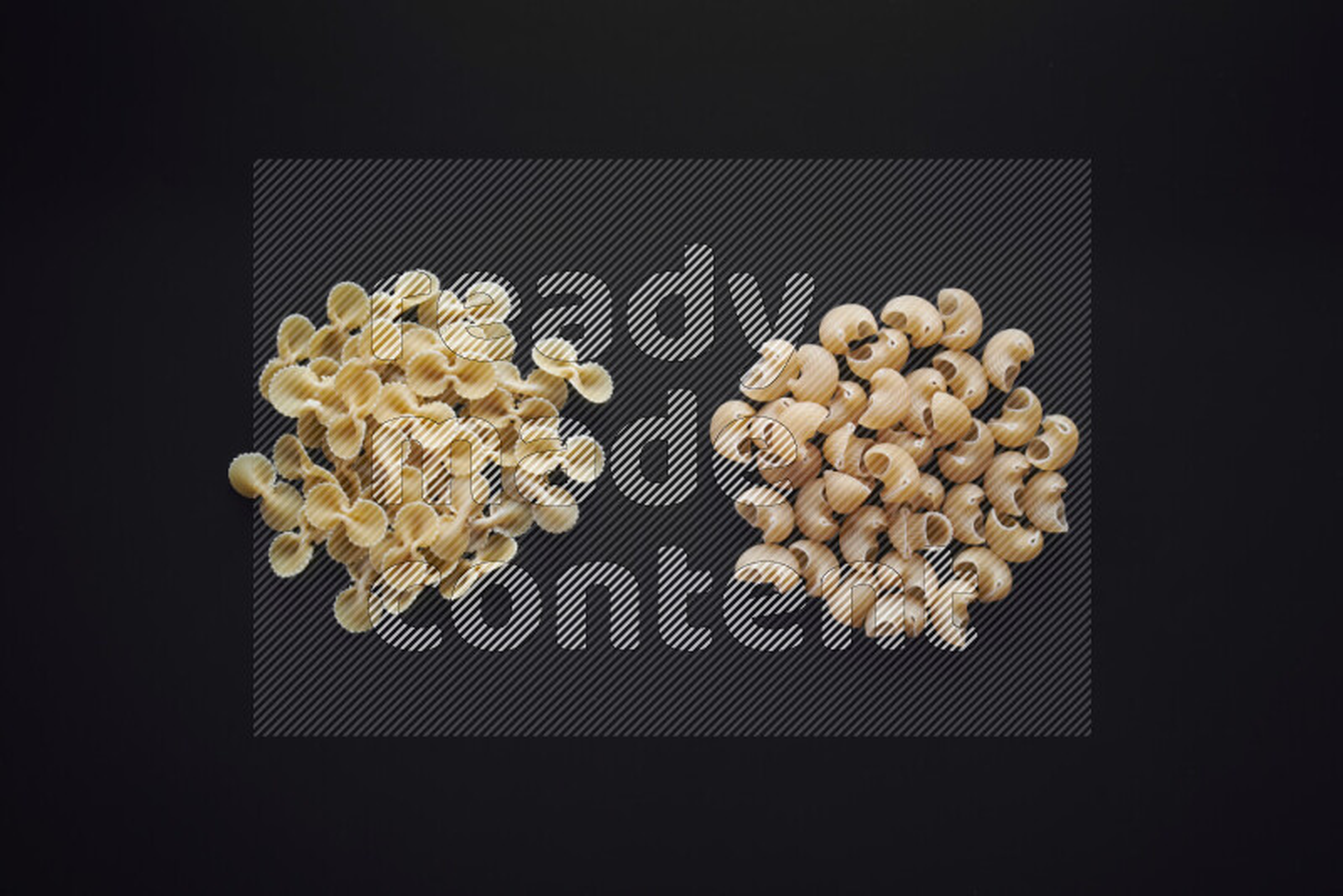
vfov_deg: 27.0
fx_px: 1866
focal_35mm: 50
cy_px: 448
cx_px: 672
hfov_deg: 39.6
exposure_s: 1/100
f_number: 8
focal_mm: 50
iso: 100
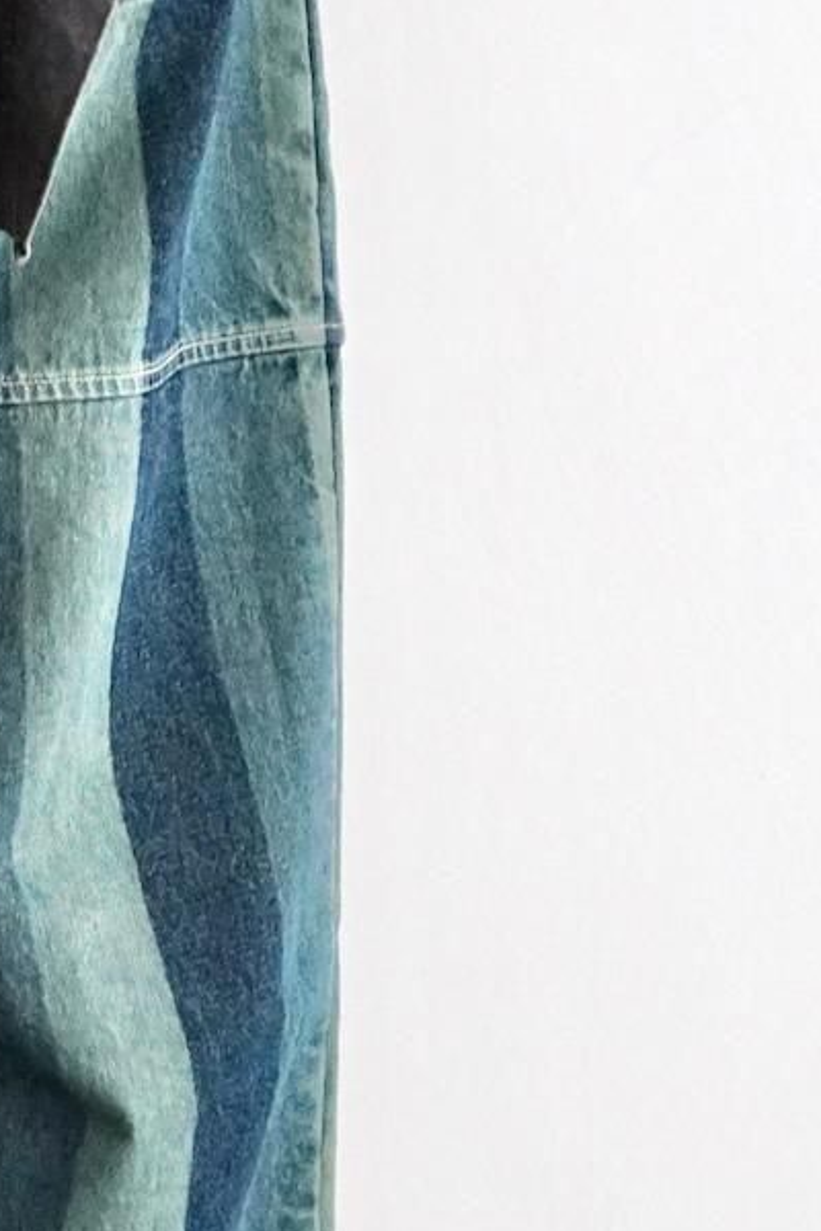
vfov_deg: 13.6
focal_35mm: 150
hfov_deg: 9.0
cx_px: -211
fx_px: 5131
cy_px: 267
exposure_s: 1/125
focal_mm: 50
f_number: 4.5
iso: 6400
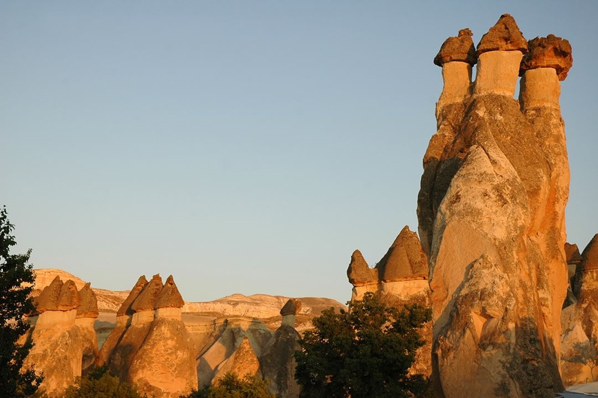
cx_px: 299
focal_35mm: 57
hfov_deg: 35.1
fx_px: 946
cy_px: 199
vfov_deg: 23.7
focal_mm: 38
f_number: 6.7
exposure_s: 1/250
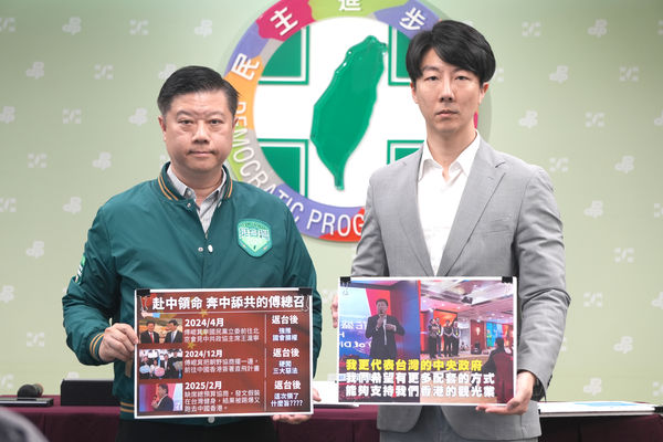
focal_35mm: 136
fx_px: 2514
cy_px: 221
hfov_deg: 15.0
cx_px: 332
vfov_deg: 10.0
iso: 500
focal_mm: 91
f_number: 5.6
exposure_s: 1/50
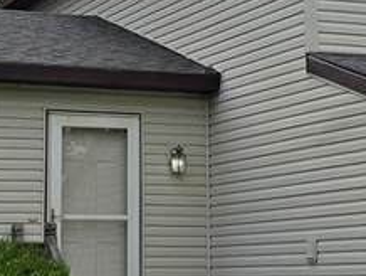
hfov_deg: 14.6
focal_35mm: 135
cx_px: 178
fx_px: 1429
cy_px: 61
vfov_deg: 11.0
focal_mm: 5.4
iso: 25
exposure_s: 1/3009
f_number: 1.8
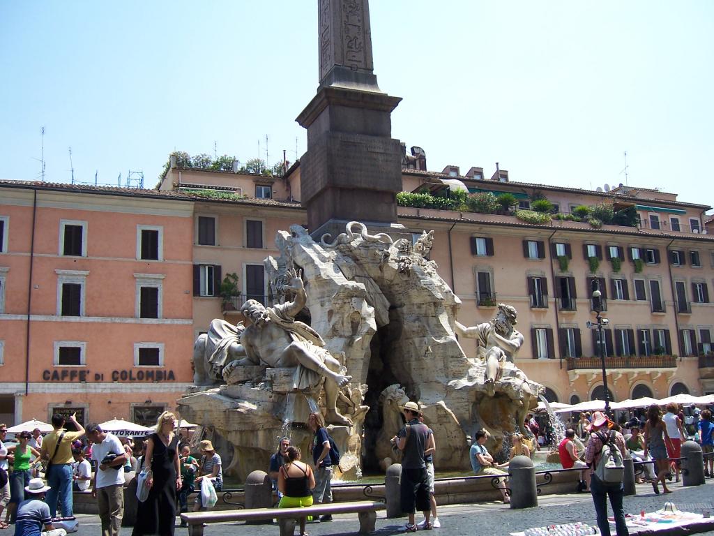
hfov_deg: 51.4
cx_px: 357
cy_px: 268
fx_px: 743
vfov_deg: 39.7
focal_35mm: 36
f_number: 3
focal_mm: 6
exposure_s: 1/750
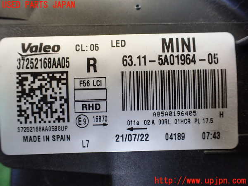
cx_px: 124
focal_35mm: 30
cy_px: 93
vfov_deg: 46.8
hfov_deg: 60.0
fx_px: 215
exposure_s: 1/125
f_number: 2.3
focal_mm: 5.4
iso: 400
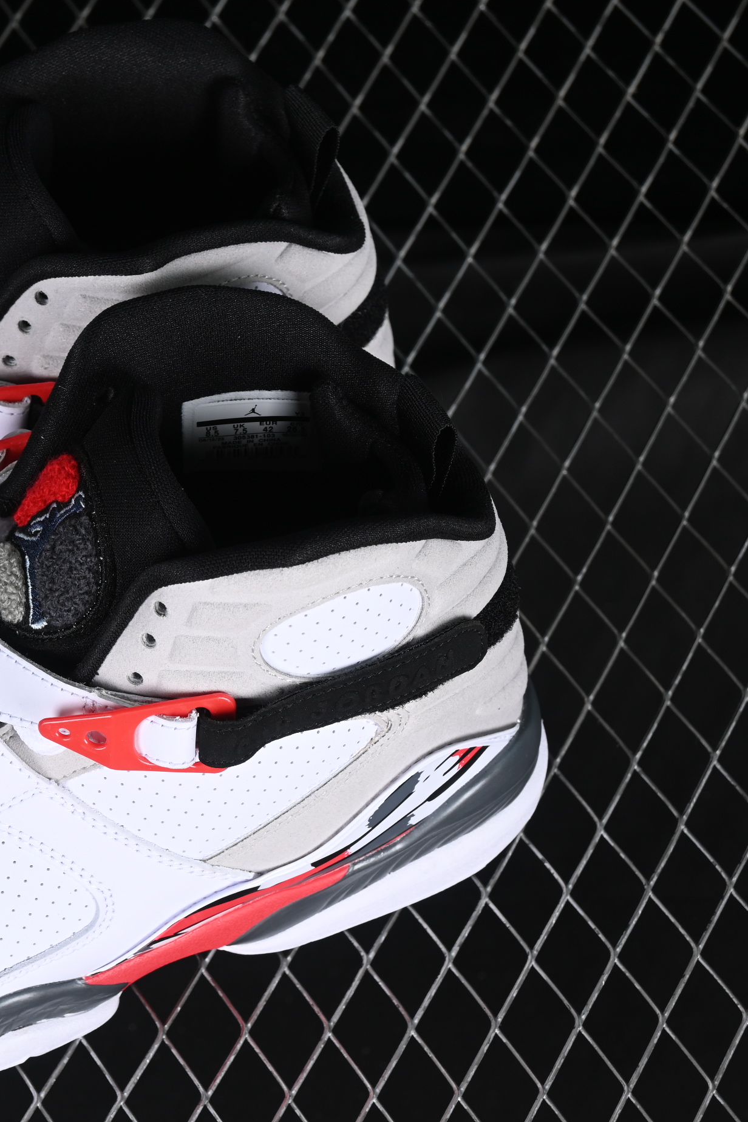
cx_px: 0
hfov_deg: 12.0
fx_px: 3522
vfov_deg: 18.1
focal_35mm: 113
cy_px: 560
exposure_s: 1/80
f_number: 7.1
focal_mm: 50
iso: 160
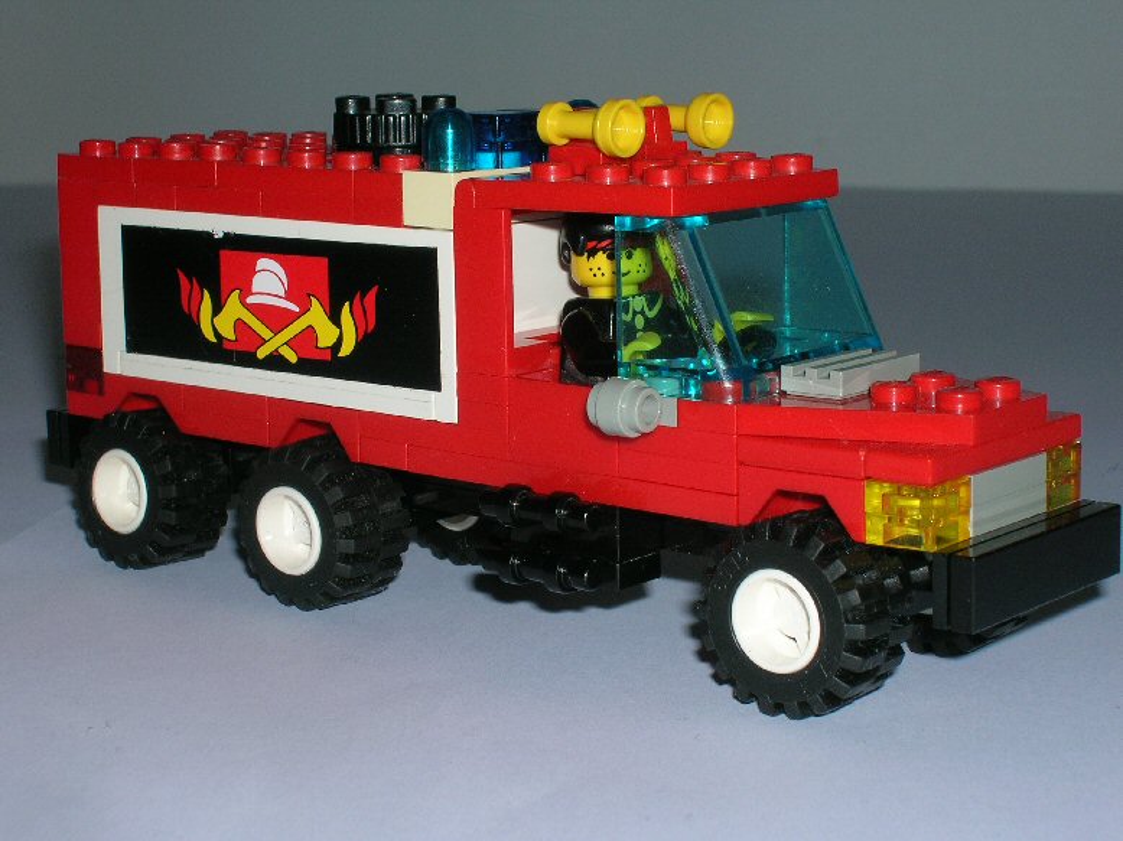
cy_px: 420
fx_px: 2400
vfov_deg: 19.9
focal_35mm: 74
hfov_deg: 26.3
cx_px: 562
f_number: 6.7
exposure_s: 1/60.1
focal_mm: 12.3
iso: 50
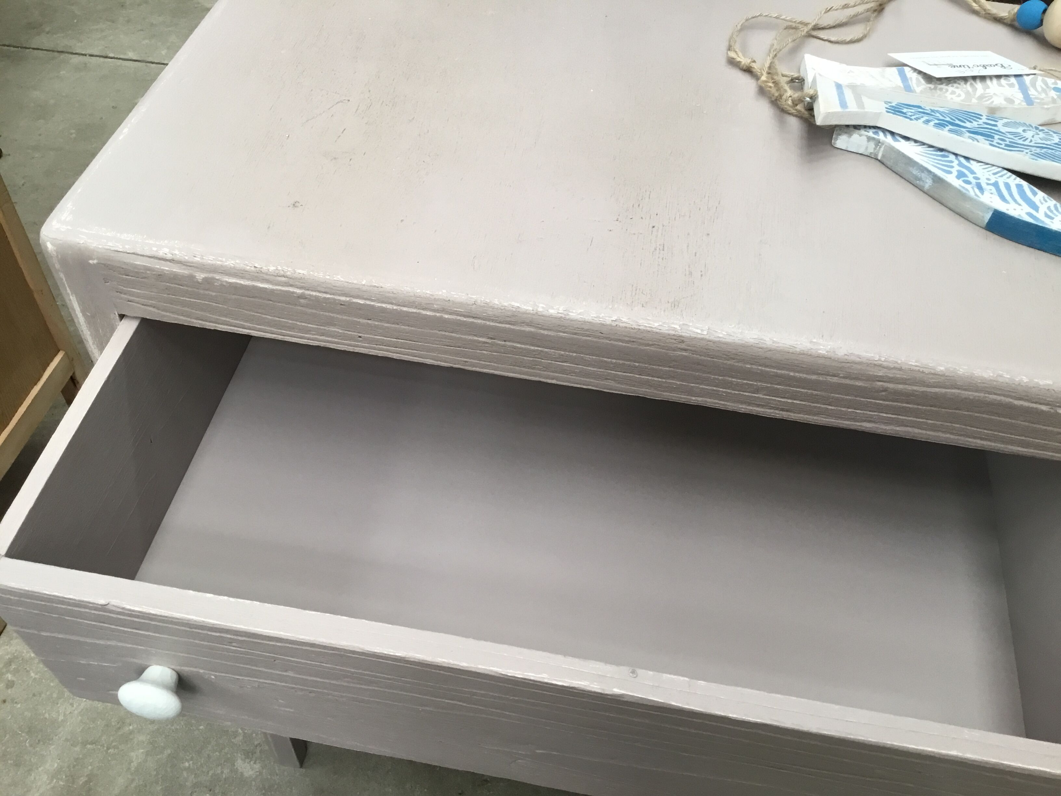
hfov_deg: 58.4
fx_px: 950
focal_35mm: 31
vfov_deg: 45.4
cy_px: 398
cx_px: 530
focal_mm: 3.3
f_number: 2.4
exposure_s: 1/33
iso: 50
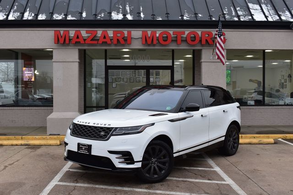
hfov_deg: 45.0
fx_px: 354
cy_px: 98
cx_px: 146
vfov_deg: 30.8
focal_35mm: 44
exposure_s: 1/100
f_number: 9
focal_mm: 29
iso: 400
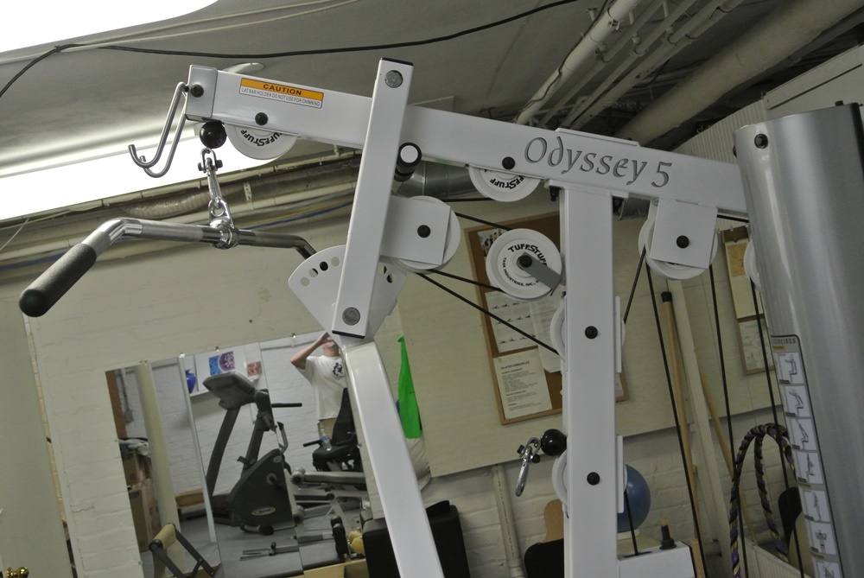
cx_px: 432
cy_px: 289
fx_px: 1225
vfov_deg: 26.5
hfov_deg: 38.8
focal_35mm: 51
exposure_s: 1/50
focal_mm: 18.9
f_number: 4.8
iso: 800
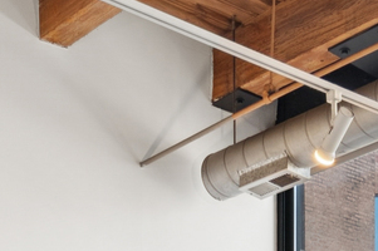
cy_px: 595
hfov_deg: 21.0
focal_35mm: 97
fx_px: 1017
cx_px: 232
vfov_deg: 11.6
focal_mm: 12
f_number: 8
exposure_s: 1/15
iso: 200
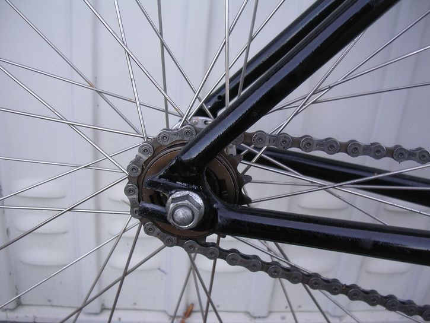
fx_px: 472
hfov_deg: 49.0
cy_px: 162
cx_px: 215
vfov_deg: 37.7
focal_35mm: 38
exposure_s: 1/41.1
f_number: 2.8
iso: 100
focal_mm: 5.8
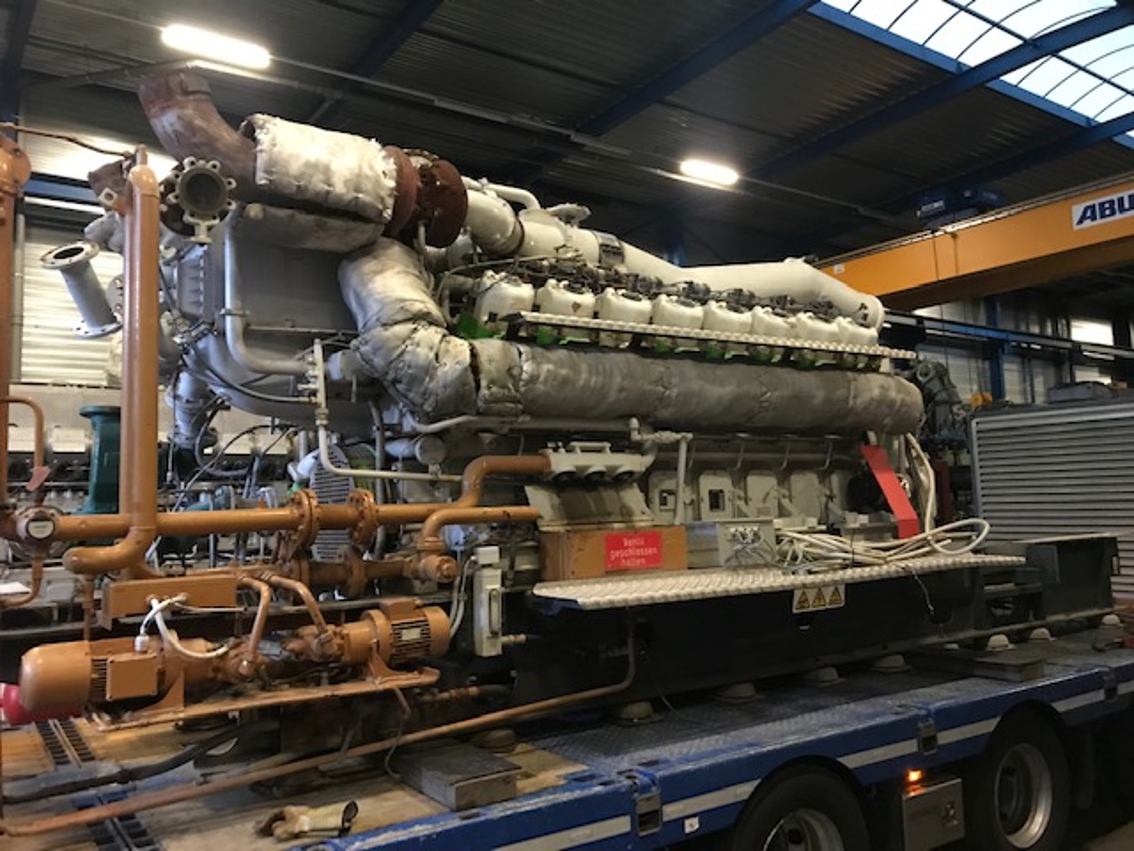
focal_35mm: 28
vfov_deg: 49.7
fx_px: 917
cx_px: 567
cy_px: 426
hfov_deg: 63.4
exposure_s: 1/5
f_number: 1.8
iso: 100
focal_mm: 3.99
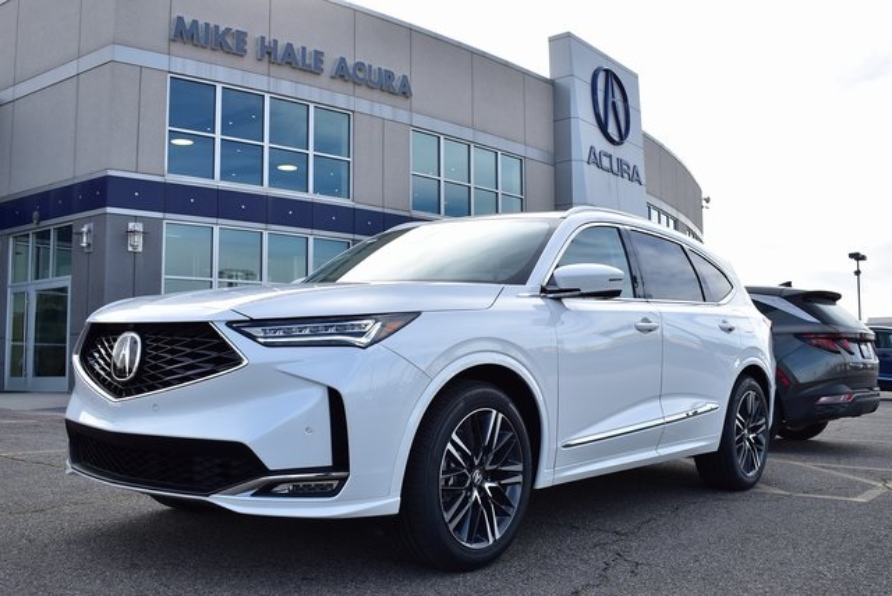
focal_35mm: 36
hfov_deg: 53.1
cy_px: 298
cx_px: 446
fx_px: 893
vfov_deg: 36.9
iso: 100
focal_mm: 24
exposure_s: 1/200
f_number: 7.1
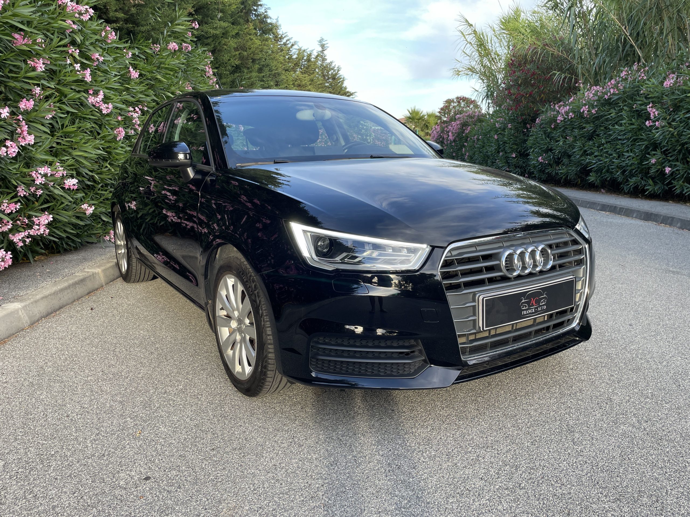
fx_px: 518
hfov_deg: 67.3
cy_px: 258
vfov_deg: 53.1
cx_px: 345
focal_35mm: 26
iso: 32
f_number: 1.6
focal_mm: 4.2
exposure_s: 1/169
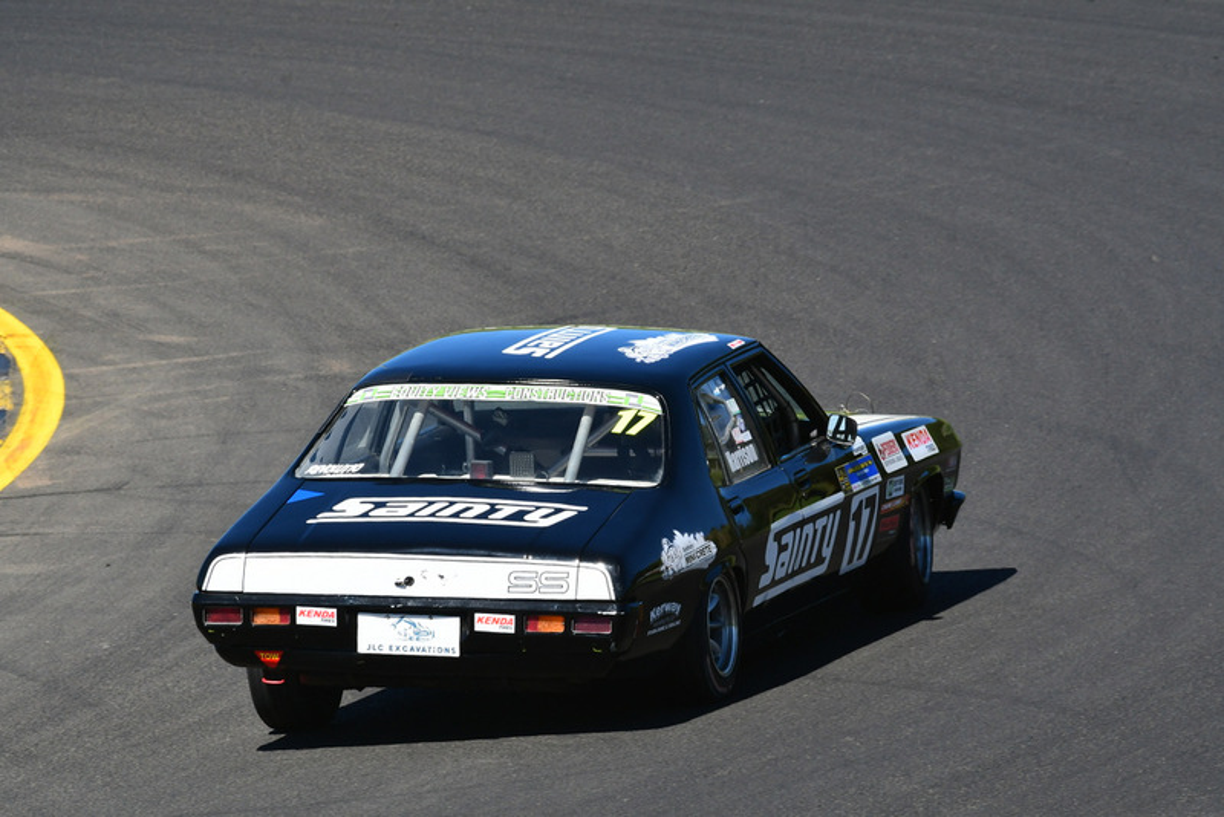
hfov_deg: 4.2
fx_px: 16835
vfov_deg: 2.8
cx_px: 612
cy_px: 408
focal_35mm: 495
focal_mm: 330
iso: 500
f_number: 11
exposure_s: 1/640
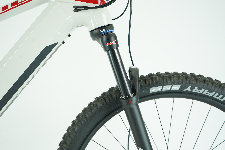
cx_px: 112
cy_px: 75
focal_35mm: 38
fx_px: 237
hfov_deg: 50.7
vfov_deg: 35.1
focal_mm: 38
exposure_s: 1/200
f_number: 4
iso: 1250
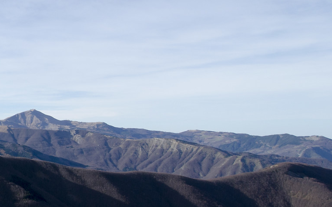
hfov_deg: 32.4
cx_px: -91
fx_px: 434
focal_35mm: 48
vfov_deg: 26.8
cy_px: 126
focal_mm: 10
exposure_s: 1/250
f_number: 11
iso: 100
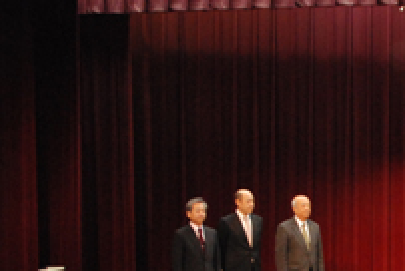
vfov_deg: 10.8
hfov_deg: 15.8
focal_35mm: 124
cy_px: 365
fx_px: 1397
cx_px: 503
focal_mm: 28
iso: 1600
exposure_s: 1/60
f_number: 5.6
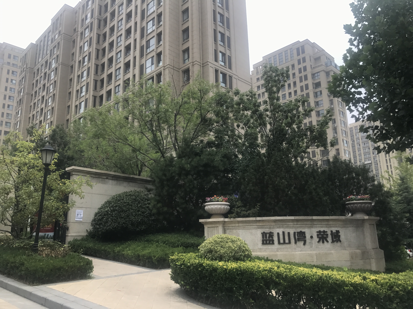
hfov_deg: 63.4
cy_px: 154
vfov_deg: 49.7
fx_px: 334
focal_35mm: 28
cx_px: 206
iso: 20
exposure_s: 1/1773
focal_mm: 3.99
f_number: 1.8
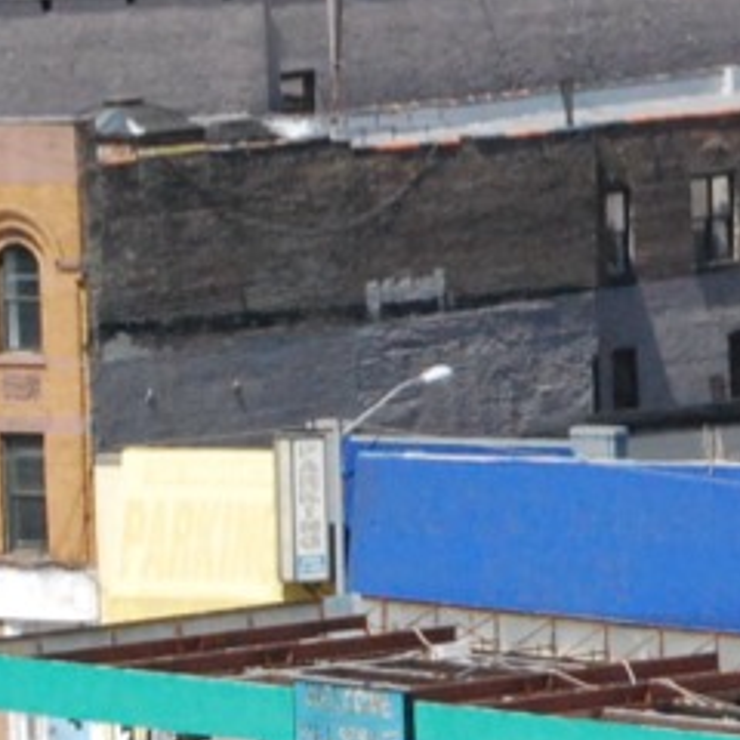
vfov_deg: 4.6
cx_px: 1209
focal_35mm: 383
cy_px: 63
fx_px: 9259
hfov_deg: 4.5
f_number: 16
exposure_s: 1/1000
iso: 1600
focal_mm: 45
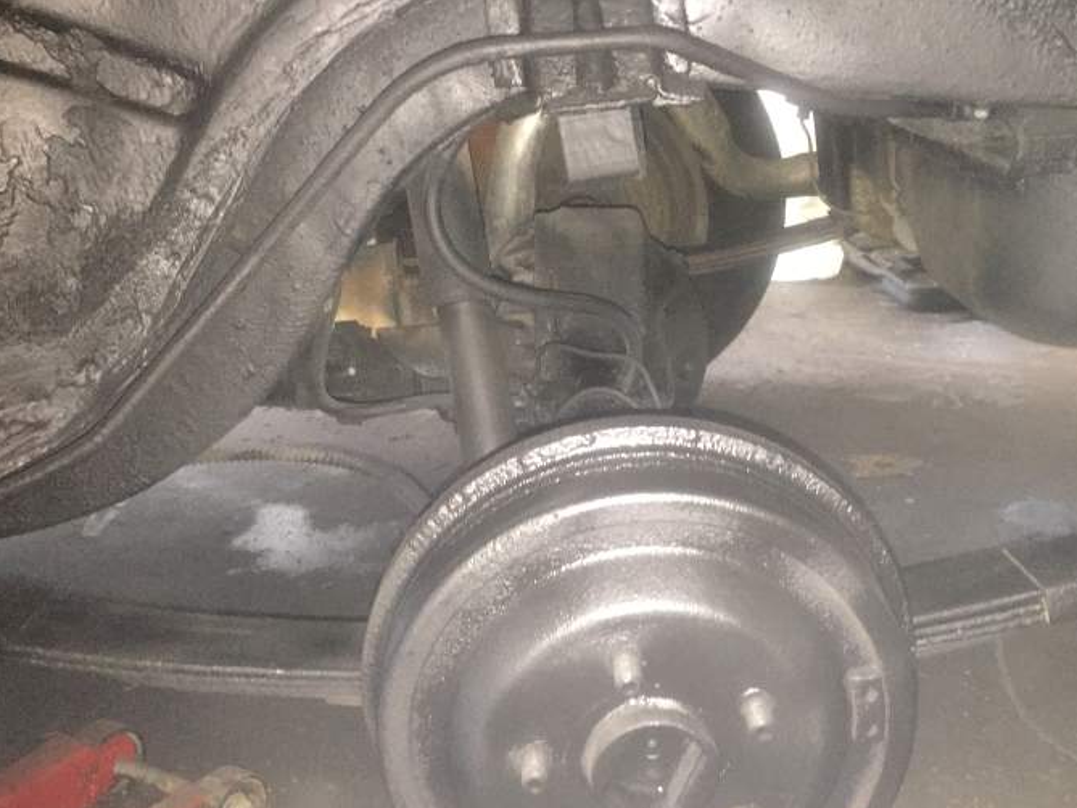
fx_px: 1214
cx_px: 641
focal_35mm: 39
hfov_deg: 47.6
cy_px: 514
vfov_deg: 36.6
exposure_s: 1/17
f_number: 2.2
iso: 640
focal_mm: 4.15
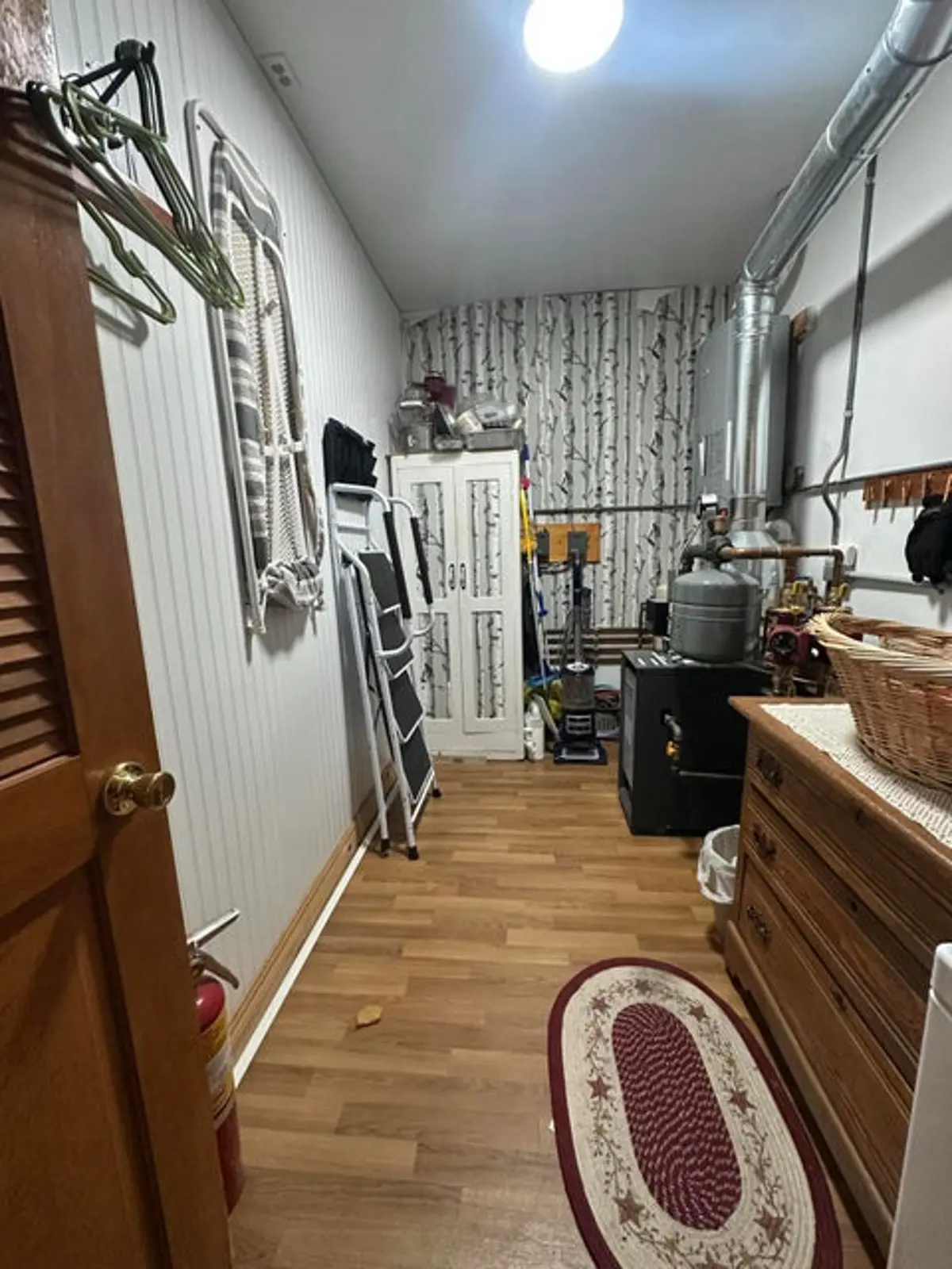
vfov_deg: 102.1
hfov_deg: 85.7
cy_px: 634
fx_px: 513
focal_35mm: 14
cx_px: 476
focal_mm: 2.22
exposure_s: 1/60
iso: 400
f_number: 2.2
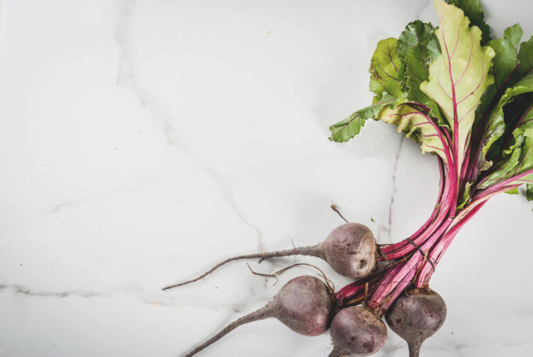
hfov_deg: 29.8
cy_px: 178
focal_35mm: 68
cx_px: 266
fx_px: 1000
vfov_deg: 20.2
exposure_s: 1/125
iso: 200
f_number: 11
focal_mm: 45
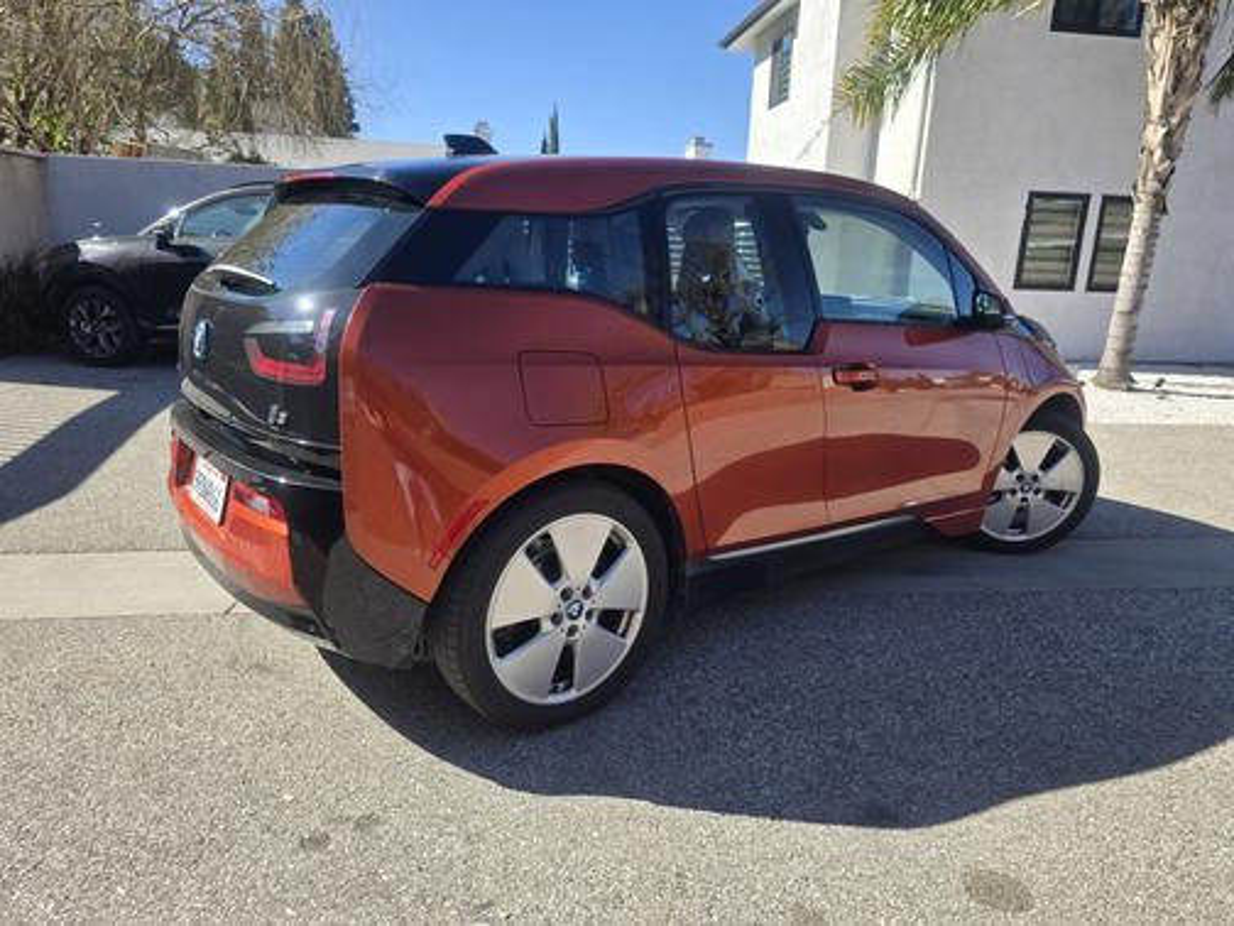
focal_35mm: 23
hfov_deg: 73.9
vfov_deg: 58.9
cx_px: 617
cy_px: 463
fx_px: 820
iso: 12
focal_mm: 6.3
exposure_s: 1/389
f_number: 1.7
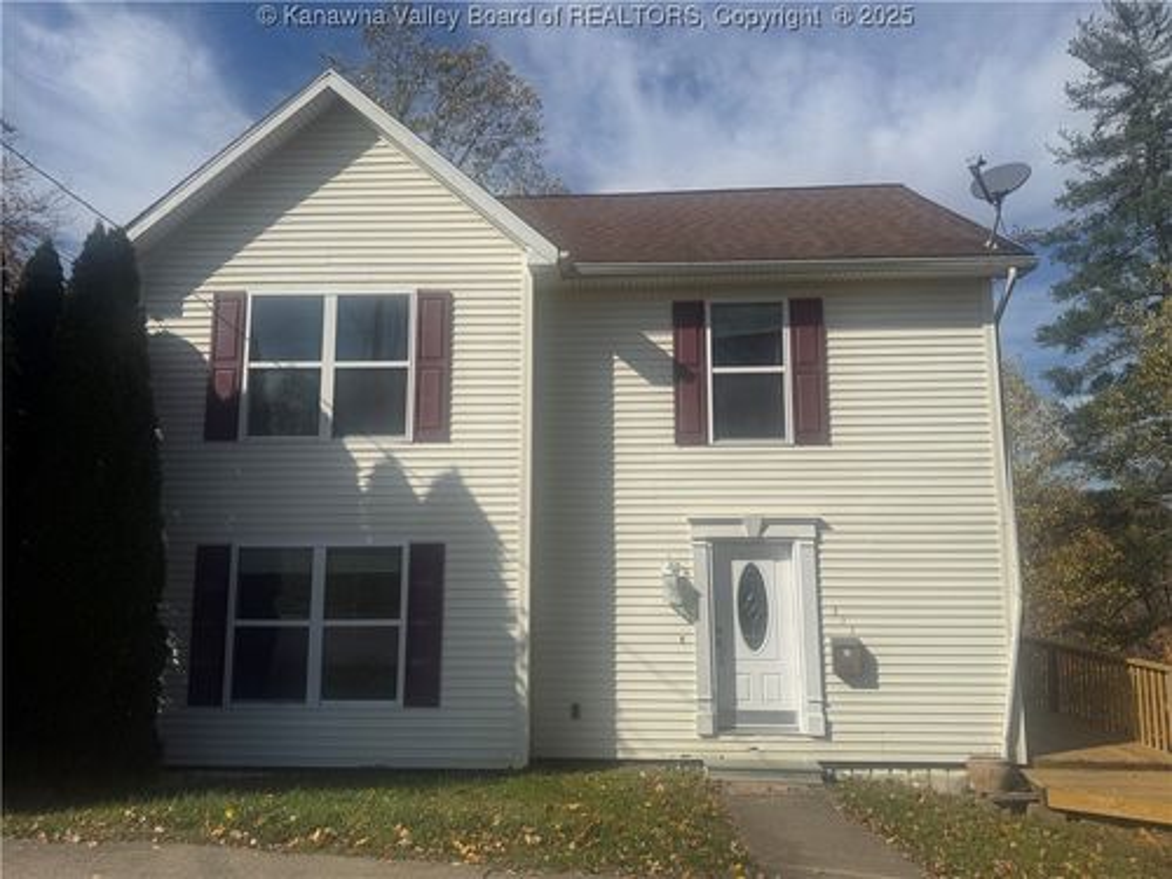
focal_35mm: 24
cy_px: 440
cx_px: 586
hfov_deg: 71.6
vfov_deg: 56.8
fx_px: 813
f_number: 1.78
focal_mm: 6.76
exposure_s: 1/9091
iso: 80
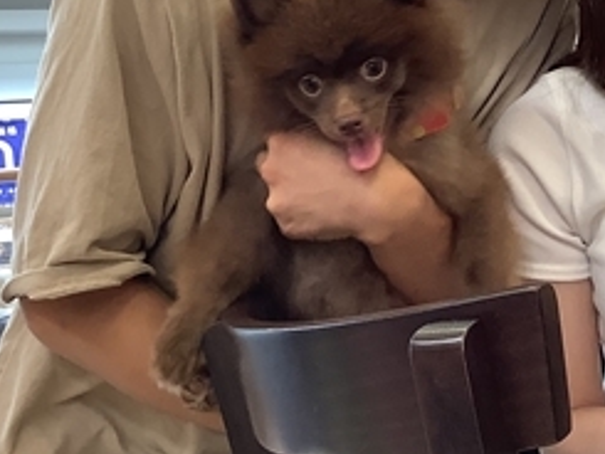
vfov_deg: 19.3
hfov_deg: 24.7
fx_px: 1329
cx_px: 570
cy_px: 118
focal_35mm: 76
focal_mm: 3.3
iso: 80
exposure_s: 1/60
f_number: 2.4
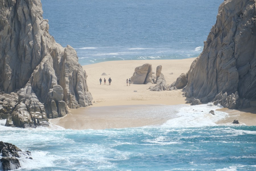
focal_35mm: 298
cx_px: 128
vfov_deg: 4.6
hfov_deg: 6.9
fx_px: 2119
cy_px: 86
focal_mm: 198.9
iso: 640
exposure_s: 1/4000
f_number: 5
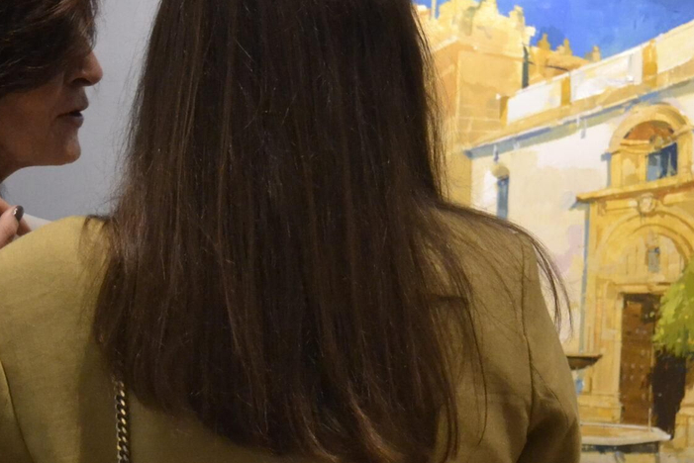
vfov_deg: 15.4
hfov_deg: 22.7
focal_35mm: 89
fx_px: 1716
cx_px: 470
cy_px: 218
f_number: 4
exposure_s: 1/60
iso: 2800
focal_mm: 26
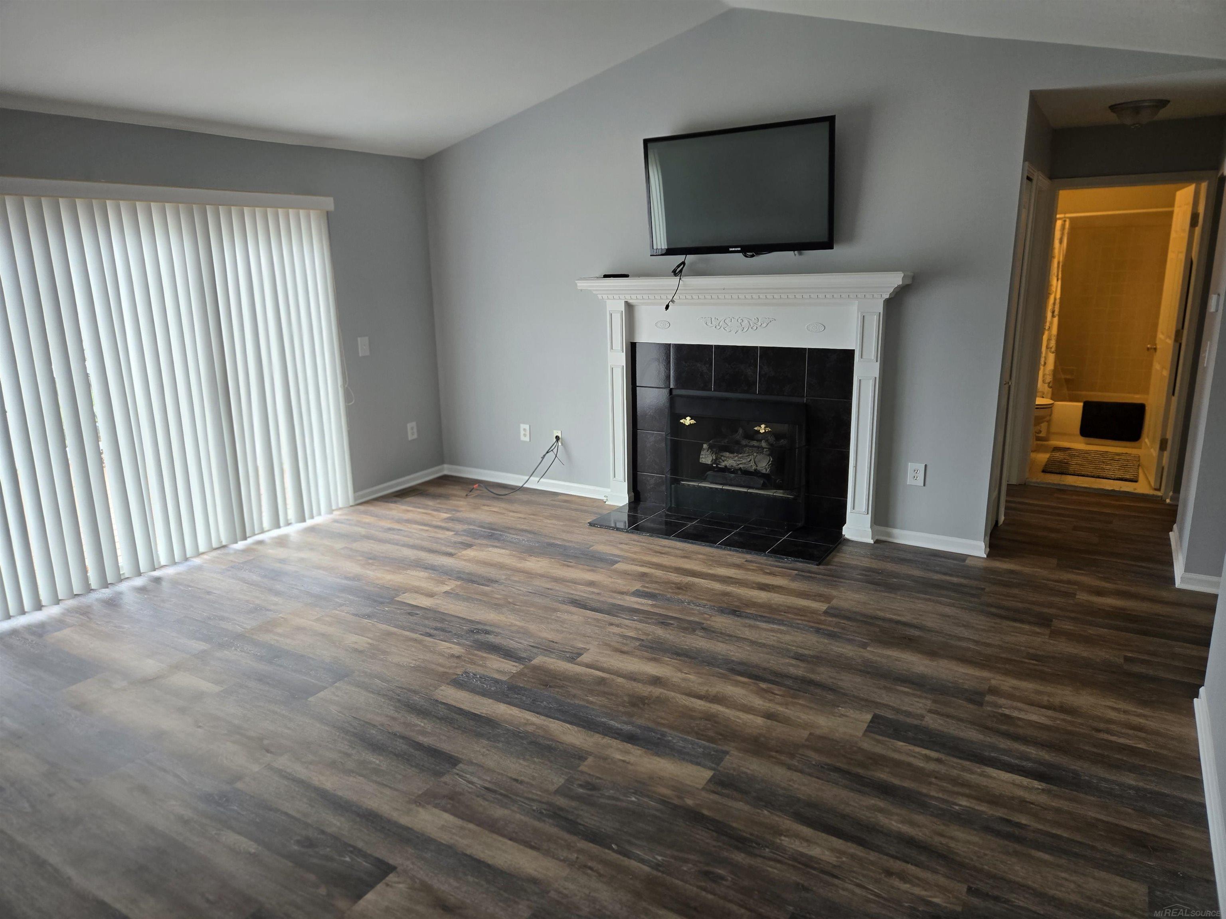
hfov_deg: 73.9
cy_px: 460
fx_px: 815
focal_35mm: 23
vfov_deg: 58.9
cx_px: 613
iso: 125
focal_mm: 5.4
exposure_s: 1/120
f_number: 1.8
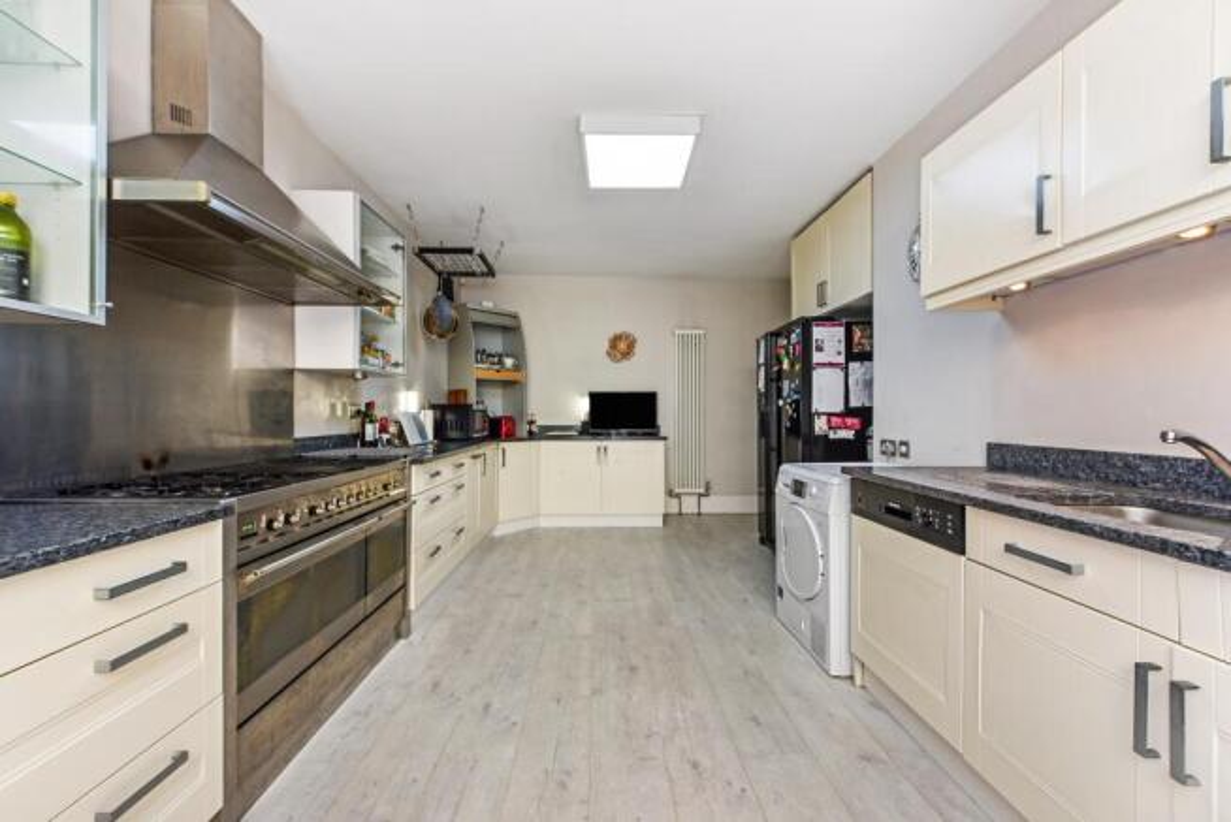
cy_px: 411
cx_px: 616
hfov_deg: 104.2
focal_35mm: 14
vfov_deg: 81.3
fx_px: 479
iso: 400
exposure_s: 1/20
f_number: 13
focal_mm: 14
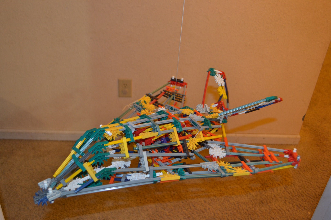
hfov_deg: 53.1
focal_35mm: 36
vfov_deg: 36.9
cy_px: 110
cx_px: 166
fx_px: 331
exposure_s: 1/30
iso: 800
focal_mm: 24
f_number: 4
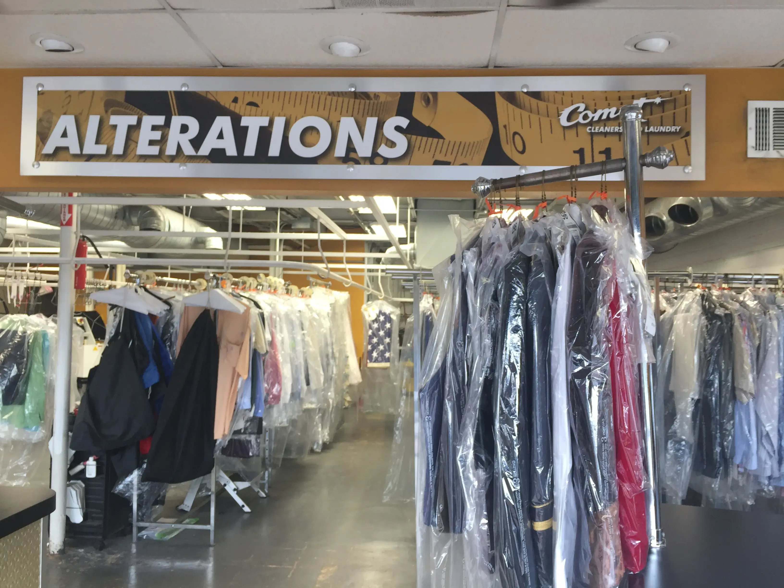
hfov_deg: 61.7
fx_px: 657
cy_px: 294
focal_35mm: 29
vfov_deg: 48.2
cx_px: 392
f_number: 2.2
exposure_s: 1/60
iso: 32
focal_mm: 4.15
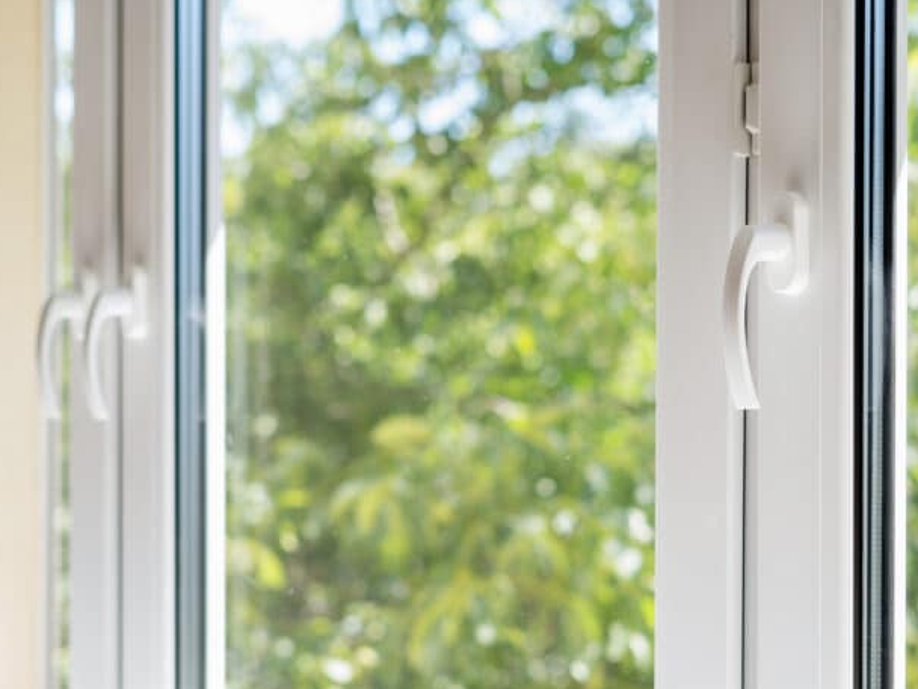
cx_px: 461
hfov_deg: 24.1
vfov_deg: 18.1
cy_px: 511
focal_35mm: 81
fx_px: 2148
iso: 64
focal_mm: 50
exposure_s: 1/100
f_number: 2.8
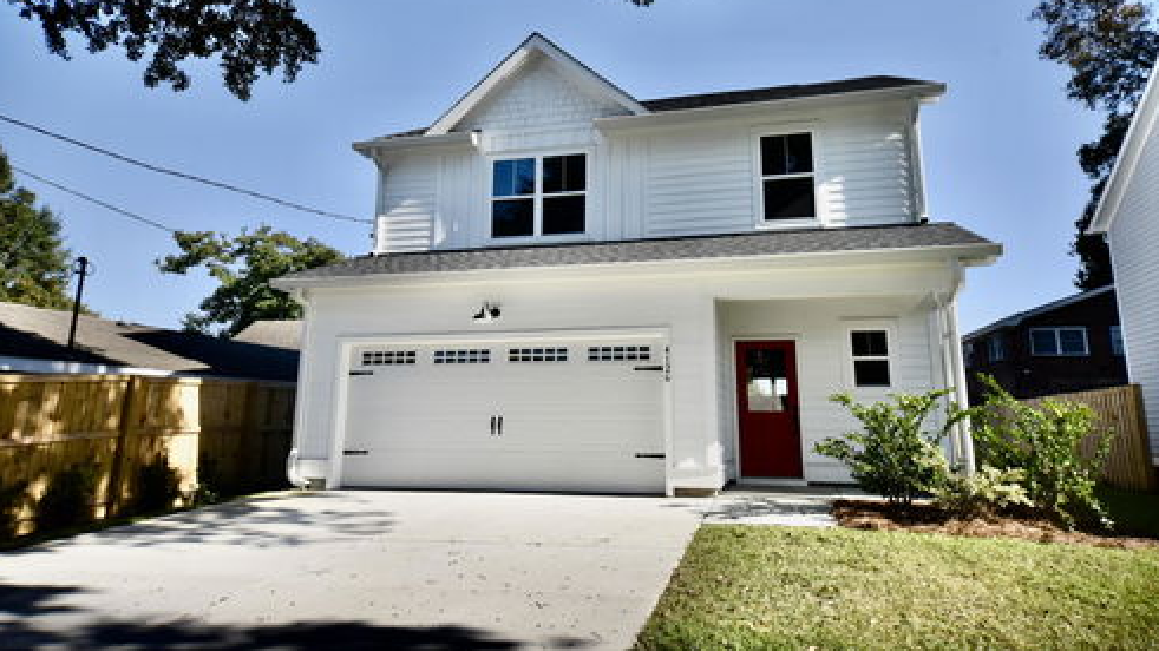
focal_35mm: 24
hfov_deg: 76.3
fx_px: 737
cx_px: 581
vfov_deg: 47.3
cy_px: 256
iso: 2000
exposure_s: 1/1250
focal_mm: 22
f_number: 16
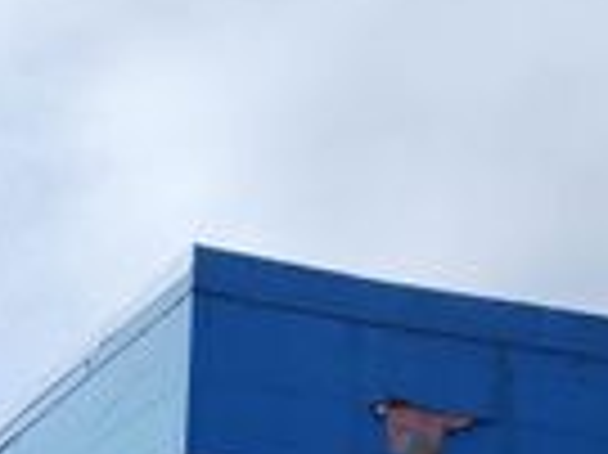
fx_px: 1492
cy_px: 811
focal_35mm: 85
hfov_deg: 20.8
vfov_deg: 15.1
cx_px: -198
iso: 20
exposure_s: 1/1425
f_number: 1.8
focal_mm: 5.4
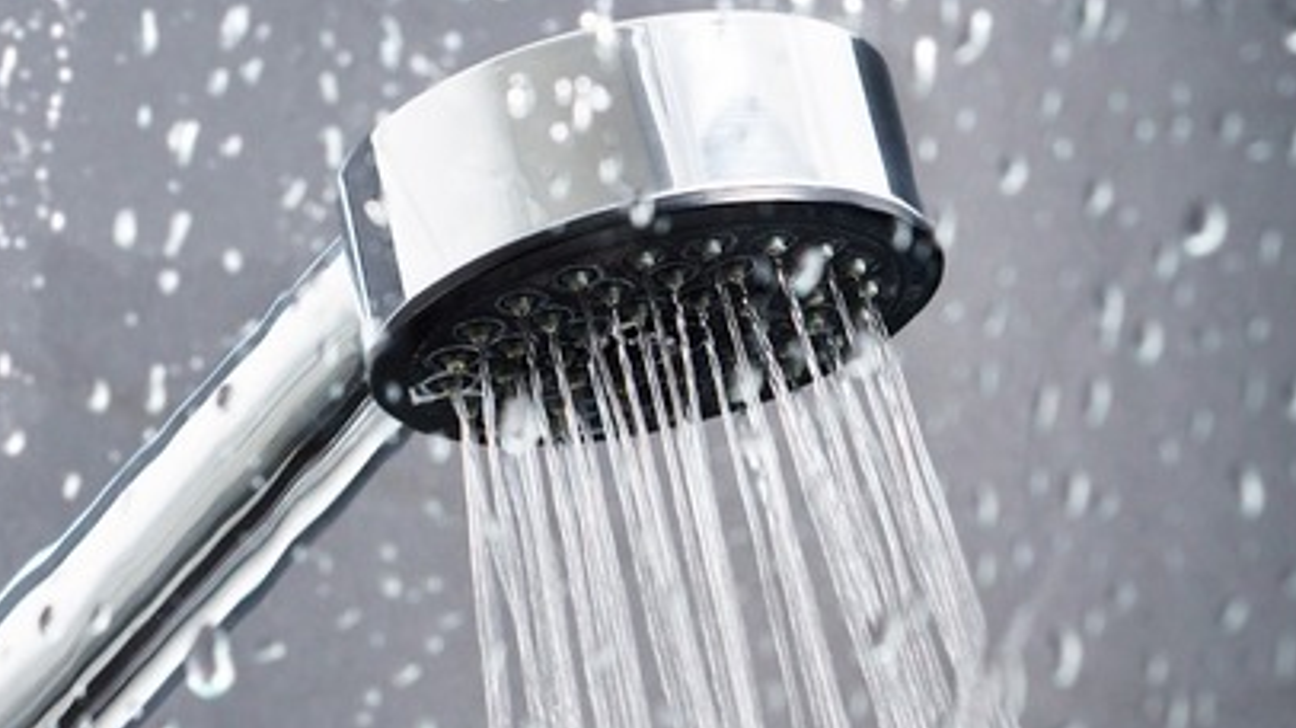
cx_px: 488
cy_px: 565
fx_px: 5187
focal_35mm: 151
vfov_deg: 8.0
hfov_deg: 14.2
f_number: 5.6
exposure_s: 1/30
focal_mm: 50
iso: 250
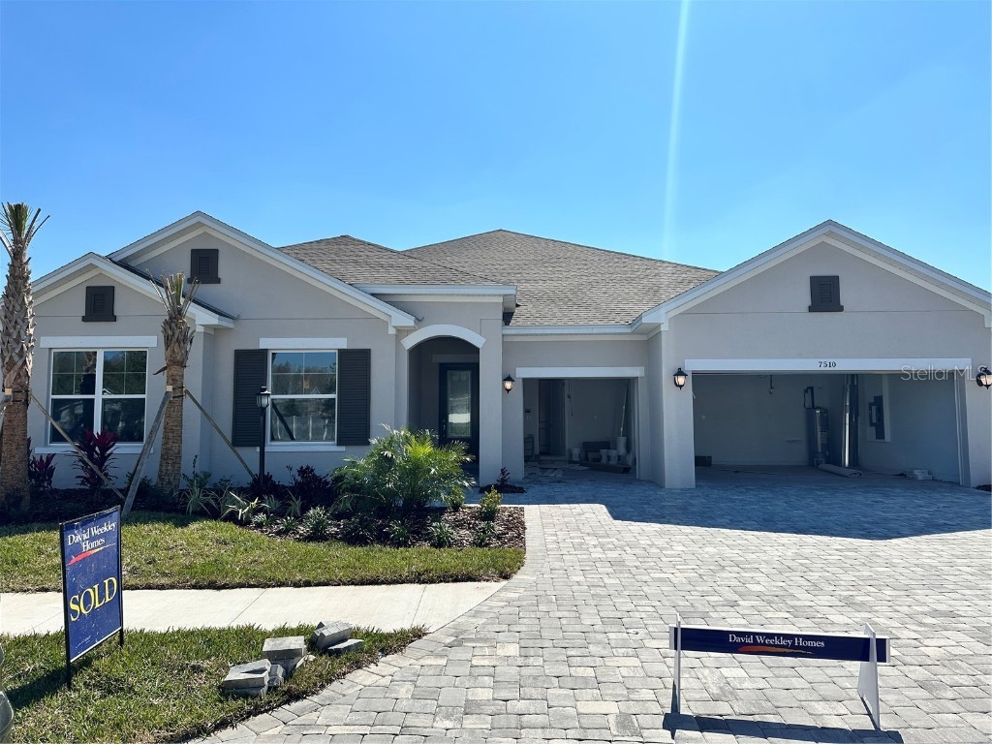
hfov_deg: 71.6
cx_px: 496
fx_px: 688
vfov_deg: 56.8
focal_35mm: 24
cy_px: 372
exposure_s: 1/5525
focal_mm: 6.86
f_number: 1.78
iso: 80
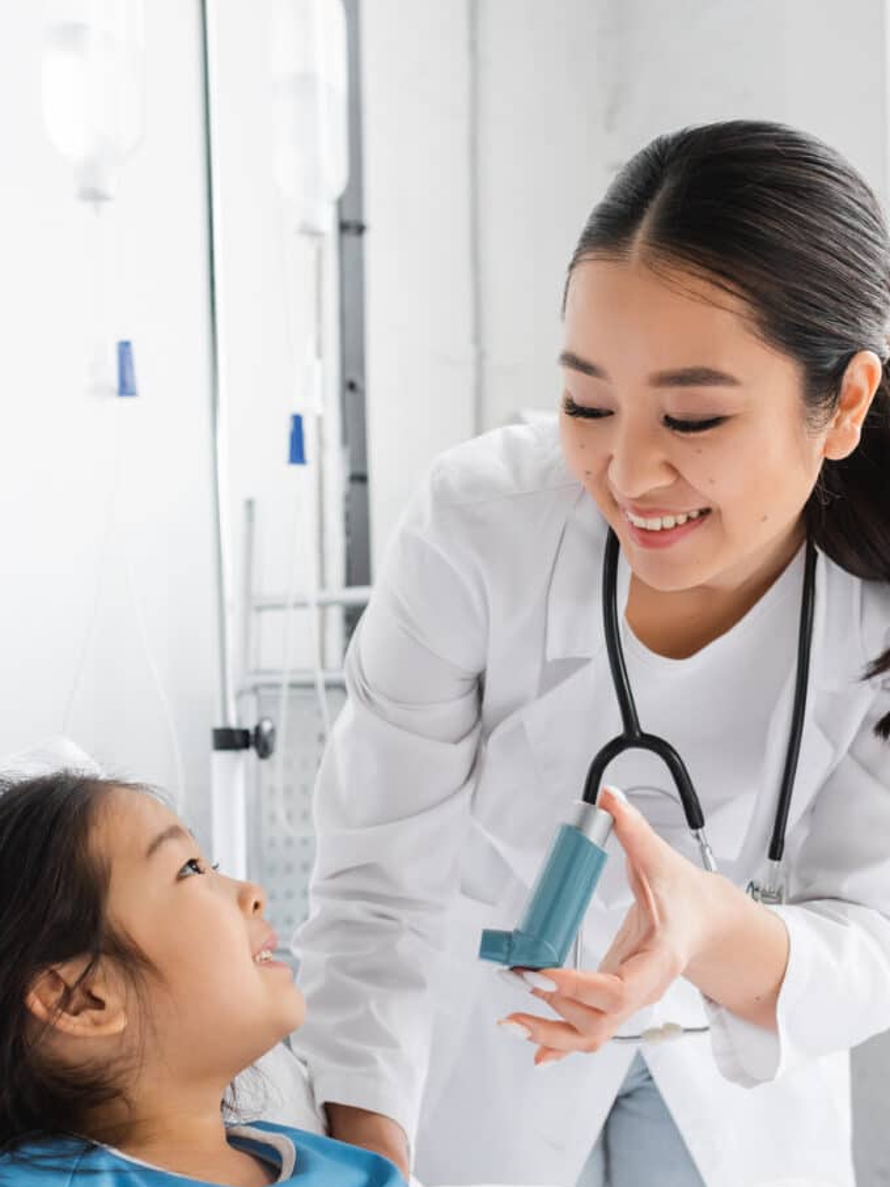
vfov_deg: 33.7
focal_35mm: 57
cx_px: 430
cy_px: 711
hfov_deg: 25.7
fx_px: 1954
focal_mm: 35
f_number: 4
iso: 500
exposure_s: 1/200
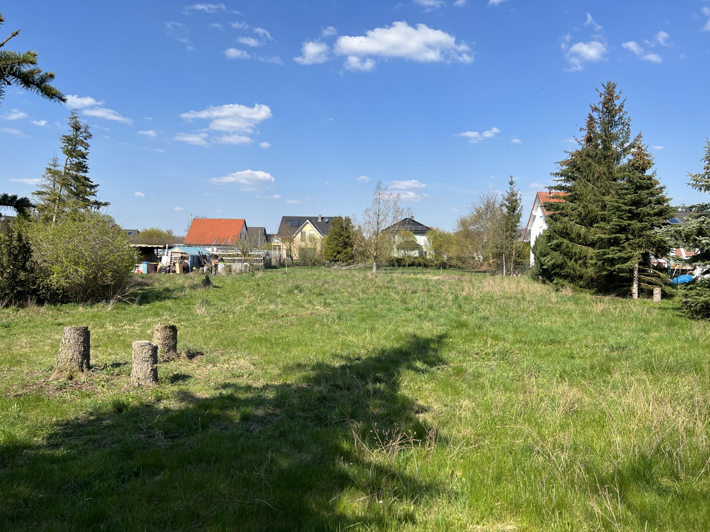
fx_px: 533
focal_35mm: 26
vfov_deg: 53.1
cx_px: 355
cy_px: 266
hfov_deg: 67.3
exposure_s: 1/3571
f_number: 1.5
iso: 50
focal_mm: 5.7
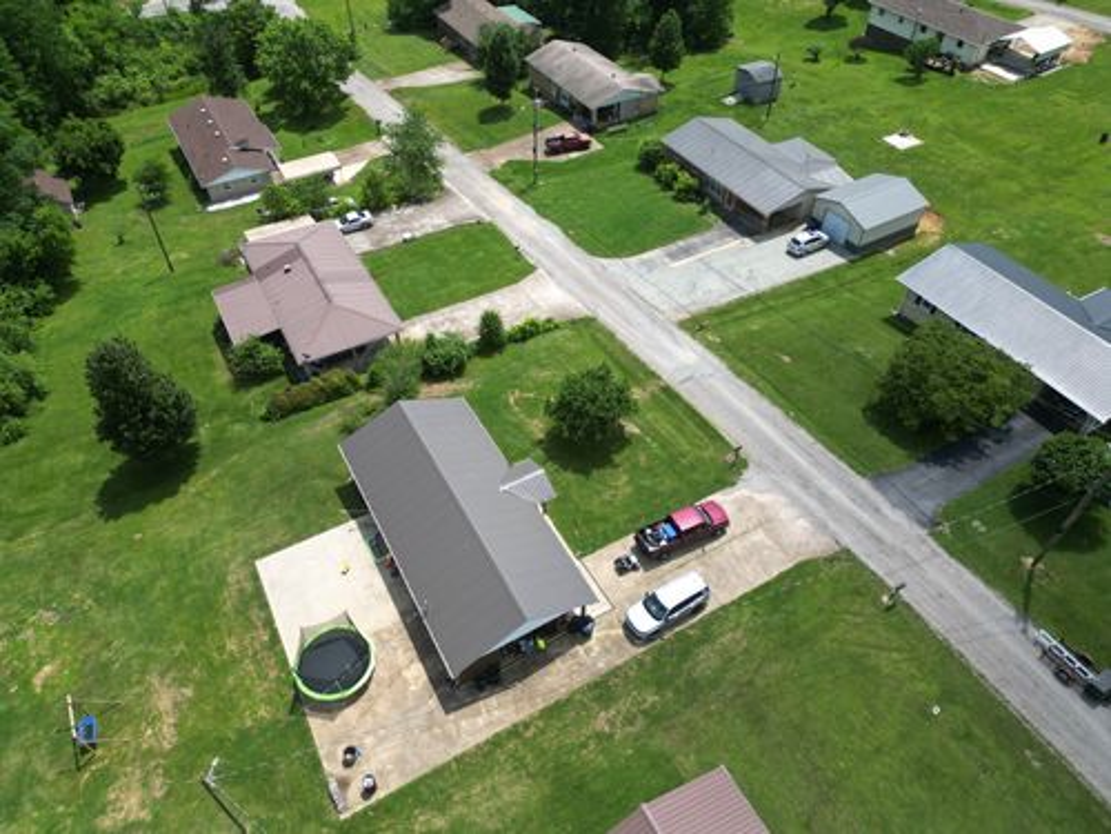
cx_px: 556
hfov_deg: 71.6
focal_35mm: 24
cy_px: 417
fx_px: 770
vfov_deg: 56.8
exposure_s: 1/2500
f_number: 1.7
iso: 100
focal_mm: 6.72
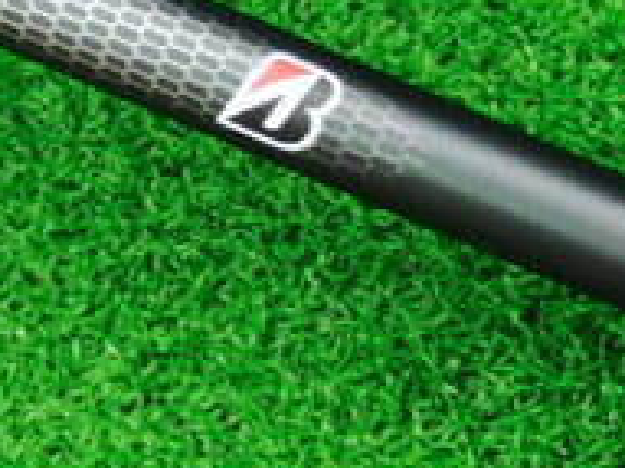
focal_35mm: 124
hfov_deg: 15.9
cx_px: 200
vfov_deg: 11.9
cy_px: 124
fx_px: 2237
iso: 400
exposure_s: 1/20
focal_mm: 6.42
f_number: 3.6
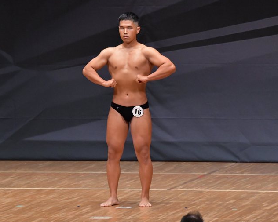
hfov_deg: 5.9
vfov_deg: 4.7
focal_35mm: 328
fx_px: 2697
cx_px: 133
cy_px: 109
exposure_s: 1/400
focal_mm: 190
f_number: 5.6
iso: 6400
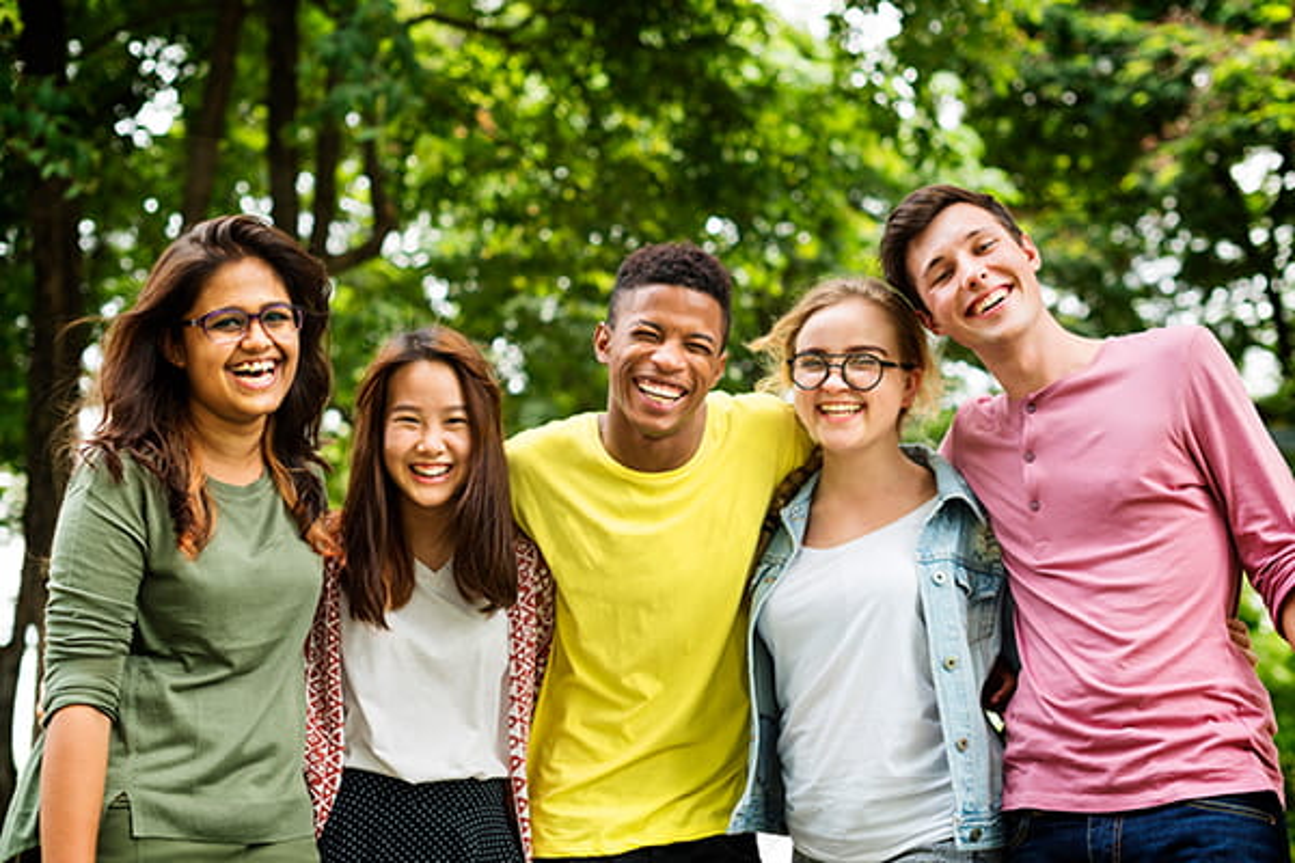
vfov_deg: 27.0
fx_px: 1798
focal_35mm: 50
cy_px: 432
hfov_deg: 39.6
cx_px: 648
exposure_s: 1/160
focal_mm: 50
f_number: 2.8
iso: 100
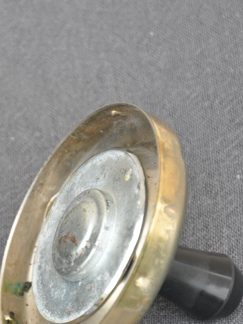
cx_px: -87
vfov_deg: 6.6
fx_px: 2815
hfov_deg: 4.9
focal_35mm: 301
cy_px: 222
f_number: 5.6
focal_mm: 90
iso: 800
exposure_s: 1/125
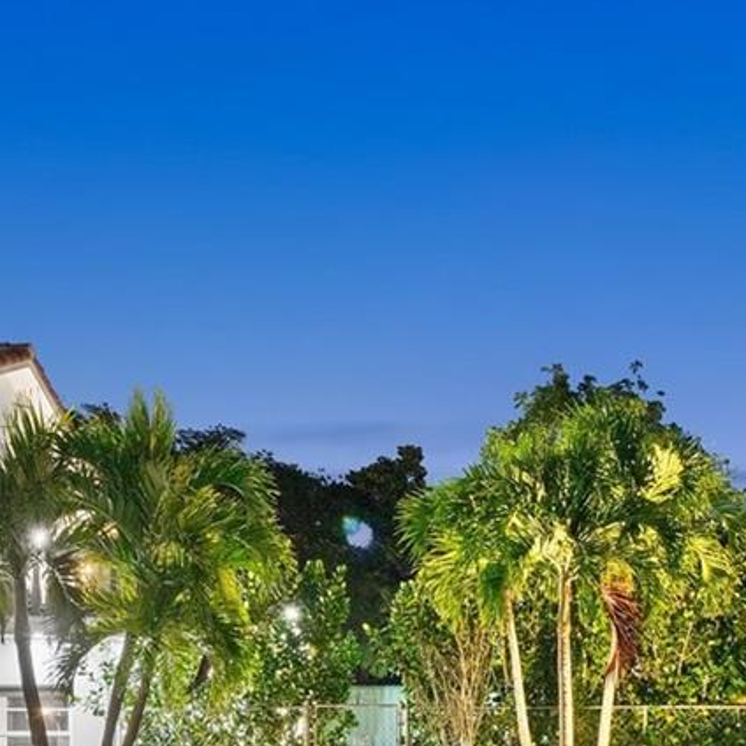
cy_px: 764
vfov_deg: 32.2
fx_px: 1170
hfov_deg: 34.8
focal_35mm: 48
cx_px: 535
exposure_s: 2.5
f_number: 8
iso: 200
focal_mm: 15
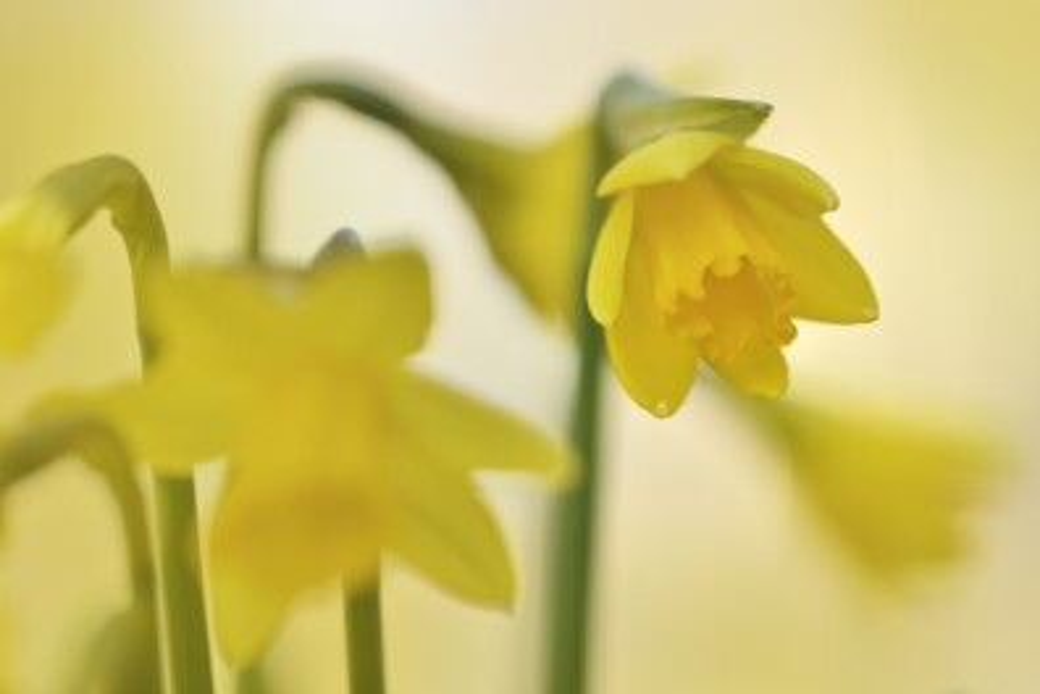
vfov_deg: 13.0
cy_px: 347
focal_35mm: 105
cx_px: 520
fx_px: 3033
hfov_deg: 19.5
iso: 400
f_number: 7.1
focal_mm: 105
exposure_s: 1/400
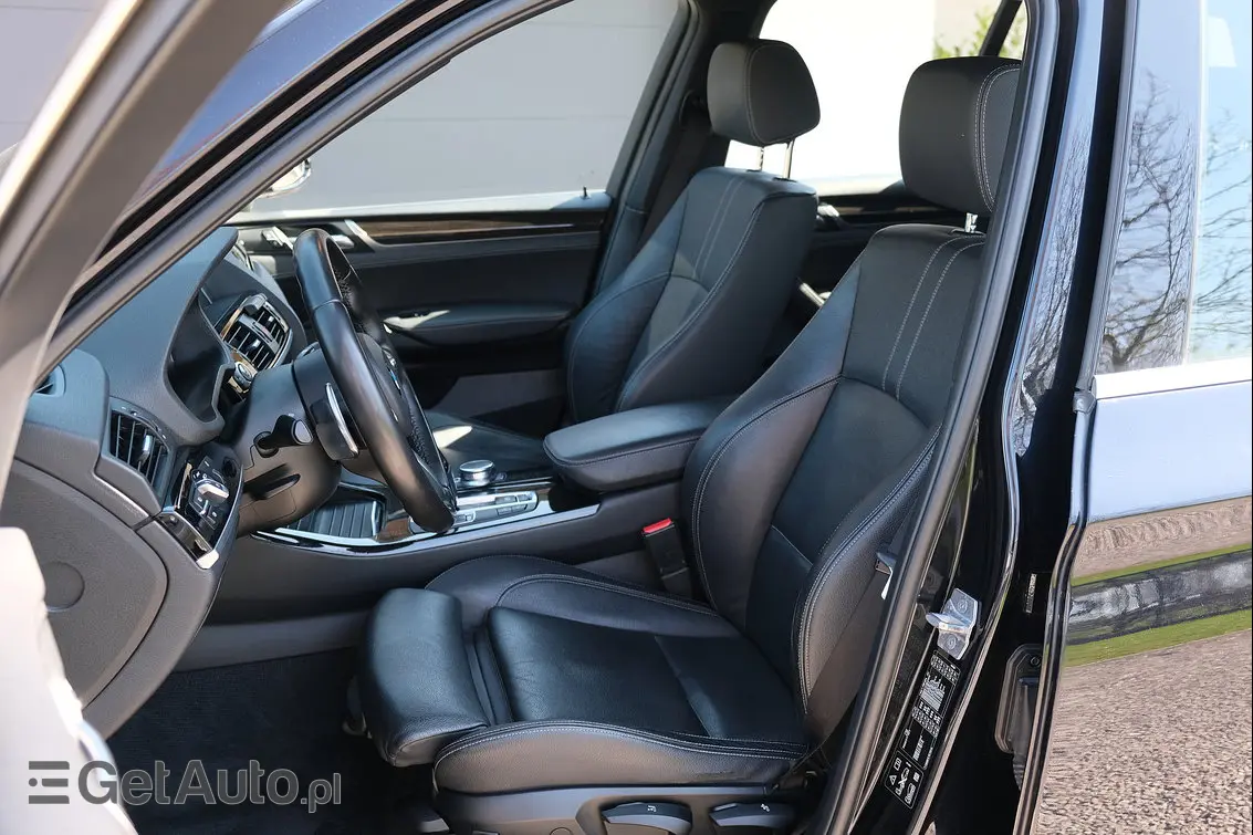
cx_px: 626
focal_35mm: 36
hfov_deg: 53.1
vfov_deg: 36.9
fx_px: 1253
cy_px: 418
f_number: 3.6
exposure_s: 1/85
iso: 320
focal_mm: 24.3
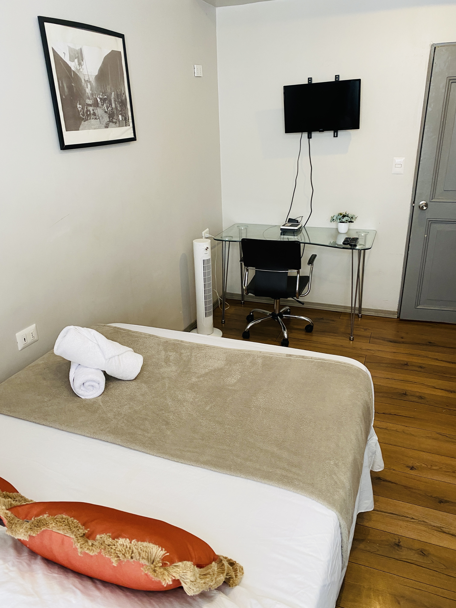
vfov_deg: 67.3
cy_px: 304
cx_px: 228
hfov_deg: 53.1
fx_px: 457
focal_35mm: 26
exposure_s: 1/60
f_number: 1.8
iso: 125
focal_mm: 4.25
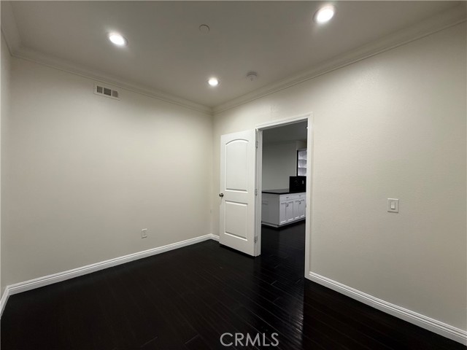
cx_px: 234
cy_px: 175
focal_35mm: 14
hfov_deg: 102.1
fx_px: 189
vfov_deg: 85.7
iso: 200
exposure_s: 1/120
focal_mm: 2.22
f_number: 2.2
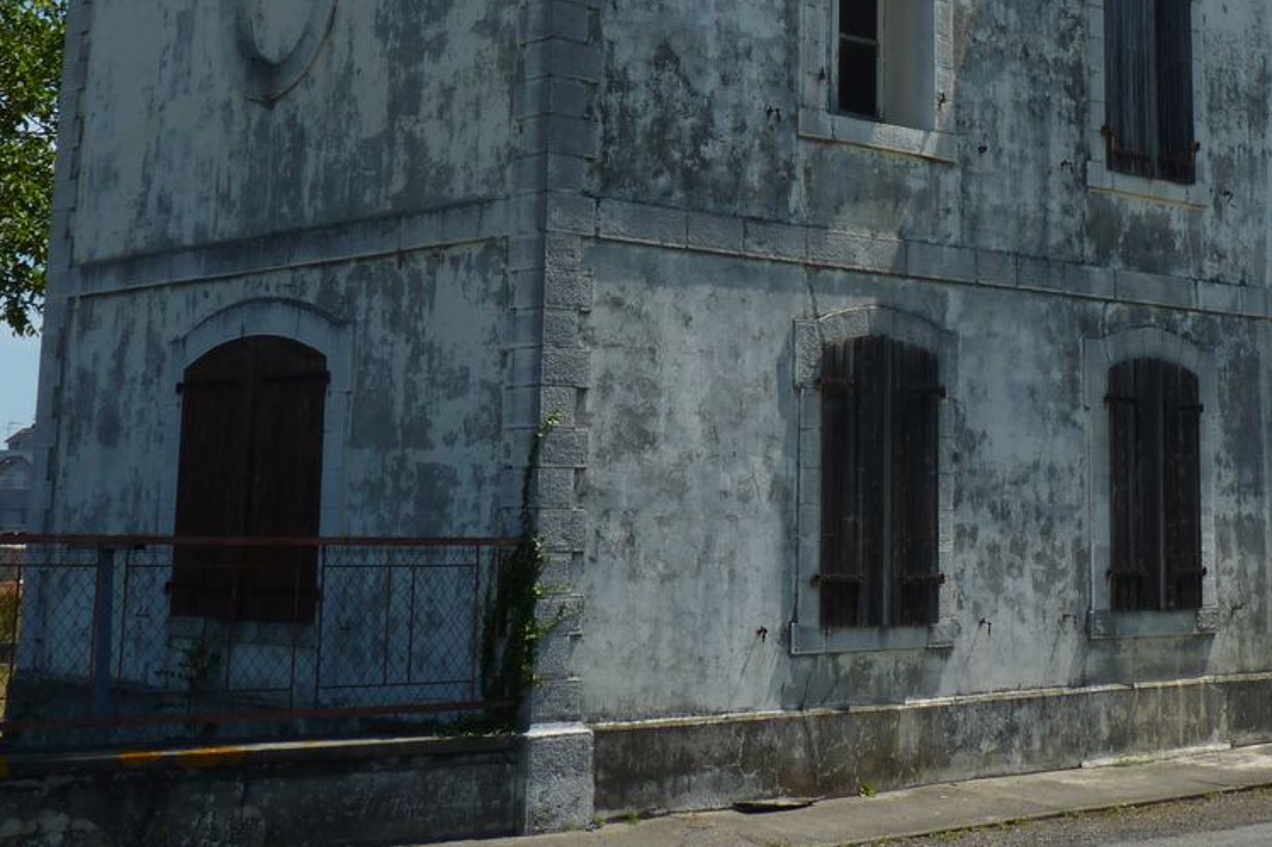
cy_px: 24
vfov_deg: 20.6
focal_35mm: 64
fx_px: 2261
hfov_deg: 31.0
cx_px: 910
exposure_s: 1/1000
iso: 80
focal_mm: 5.8
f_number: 3.6
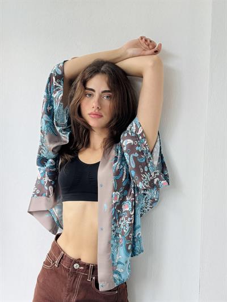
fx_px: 420
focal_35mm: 48
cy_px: 151
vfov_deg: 39.6
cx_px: 114
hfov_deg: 30.3
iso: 50
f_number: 1.78
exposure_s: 1/131
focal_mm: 6.76
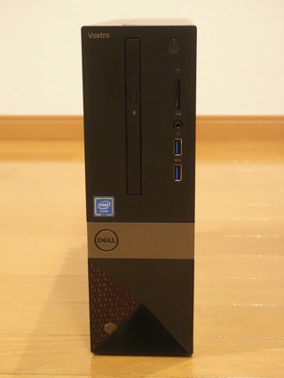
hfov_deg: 23.7
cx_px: 142
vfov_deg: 31.2
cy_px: 189
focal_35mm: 62
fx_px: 678
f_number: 5.6
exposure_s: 1/50
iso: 6400
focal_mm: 31
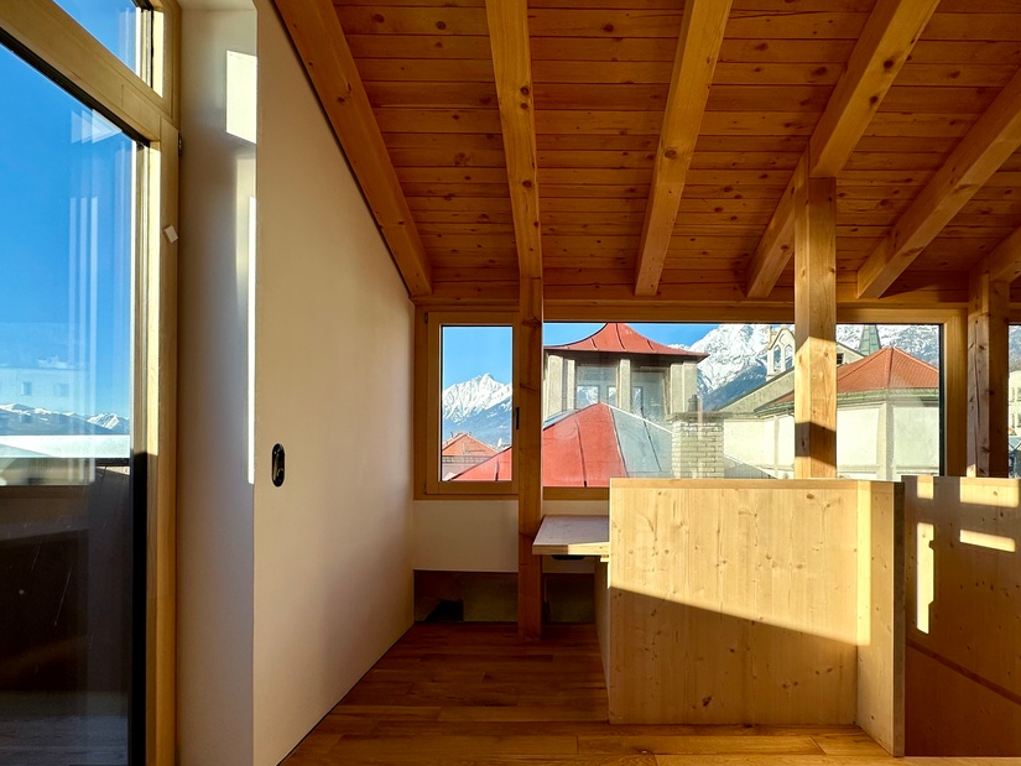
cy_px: 459
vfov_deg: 68.0
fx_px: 560
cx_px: 569
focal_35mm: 19
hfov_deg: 84.3
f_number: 2.2
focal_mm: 2.22
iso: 40
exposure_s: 1/888
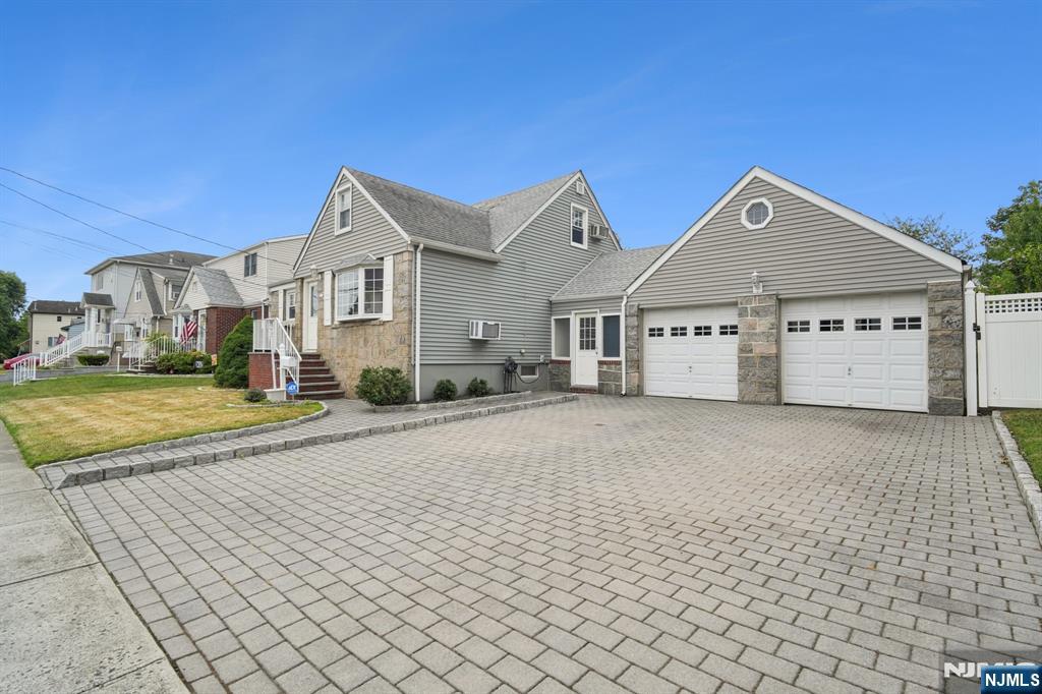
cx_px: 521
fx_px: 463
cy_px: 347
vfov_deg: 73.7
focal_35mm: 16
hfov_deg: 96.8
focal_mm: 16
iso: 400
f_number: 8
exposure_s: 1/500
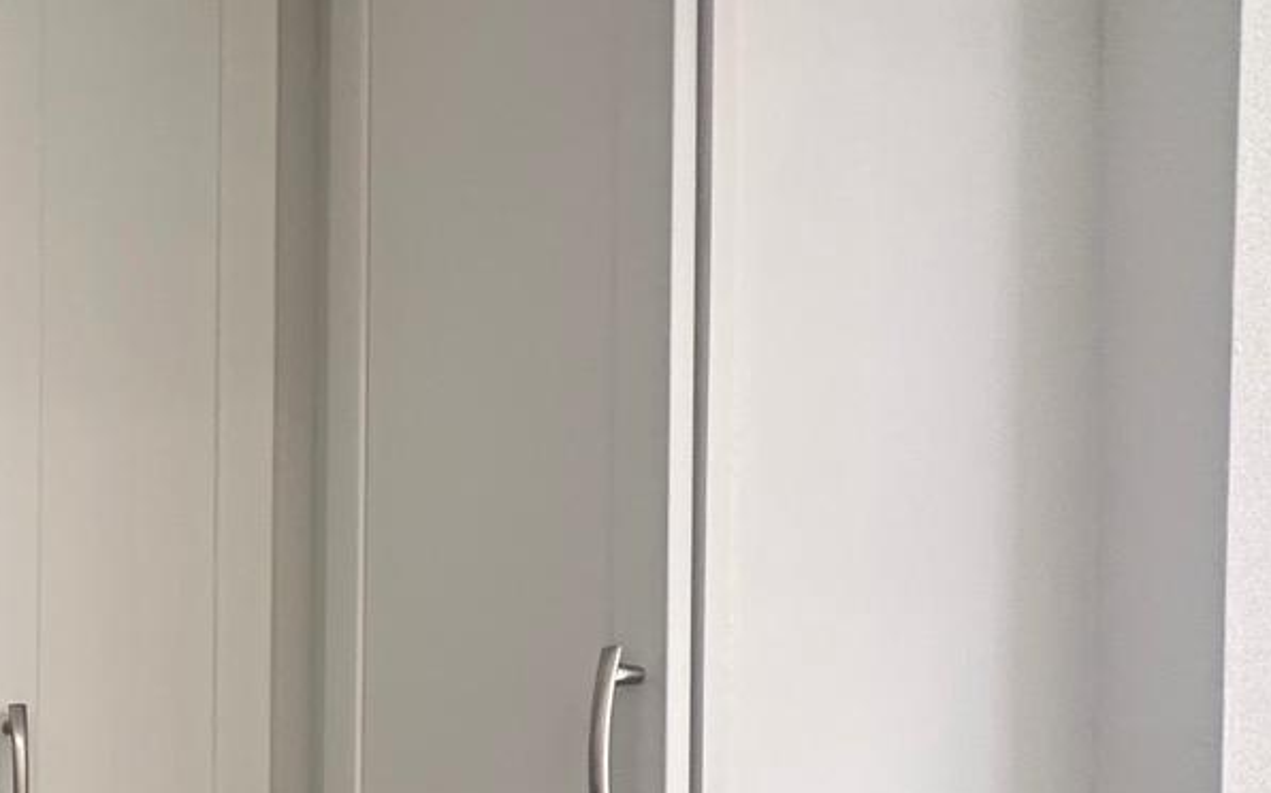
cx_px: -597
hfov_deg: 27.9
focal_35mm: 51
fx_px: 1766
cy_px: 904
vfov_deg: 23.5
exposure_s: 1/60
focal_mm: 2.22
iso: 250
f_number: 2.2
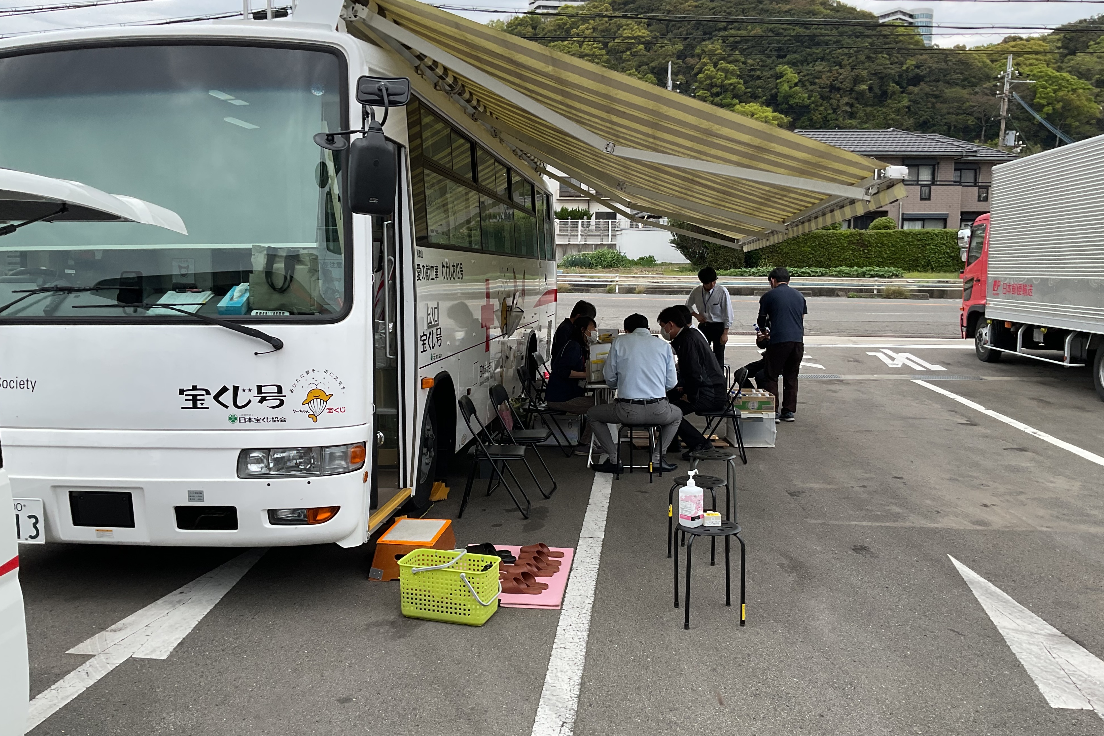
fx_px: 951
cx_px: 542
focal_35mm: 31
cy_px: 367
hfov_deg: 60.3
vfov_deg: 42.3
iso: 16
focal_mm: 3
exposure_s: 1/635
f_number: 1.8
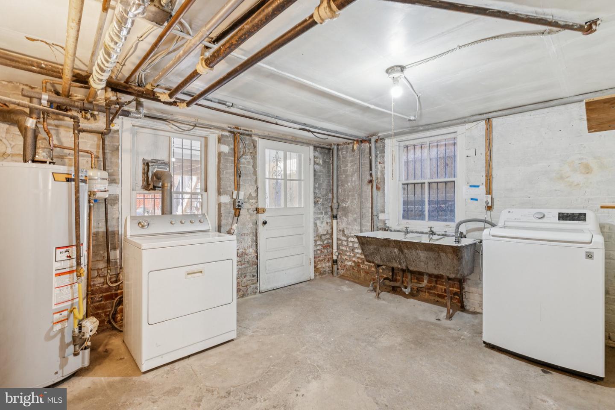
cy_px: 205
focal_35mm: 16
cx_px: 308
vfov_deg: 73.7
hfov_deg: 96.7
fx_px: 273
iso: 400
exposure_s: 1/3.33
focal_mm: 16
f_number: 9
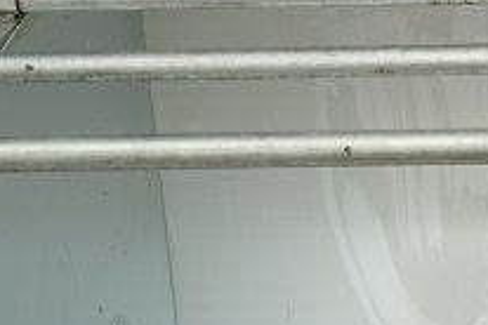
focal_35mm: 135
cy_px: -34
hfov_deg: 14.3
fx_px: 1830
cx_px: 693
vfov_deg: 10.0
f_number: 8
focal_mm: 35
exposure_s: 1/45
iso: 125
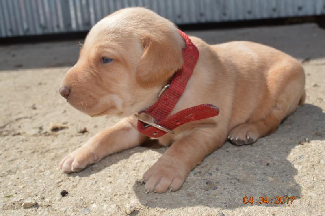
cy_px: 108
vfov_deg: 31.8
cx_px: 162
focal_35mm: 42
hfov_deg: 46.4
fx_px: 379
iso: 100
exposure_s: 1/200
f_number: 10
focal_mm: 28
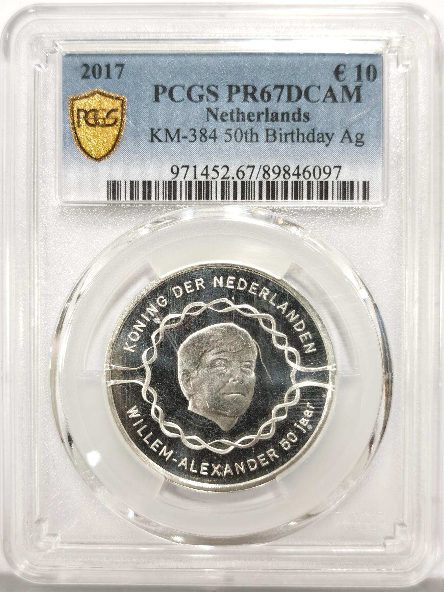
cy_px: 296
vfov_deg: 35.5
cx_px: 222
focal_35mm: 54
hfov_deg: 27.0
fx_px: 924
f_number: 16
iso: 160
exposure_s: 1/100
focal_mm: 5.56
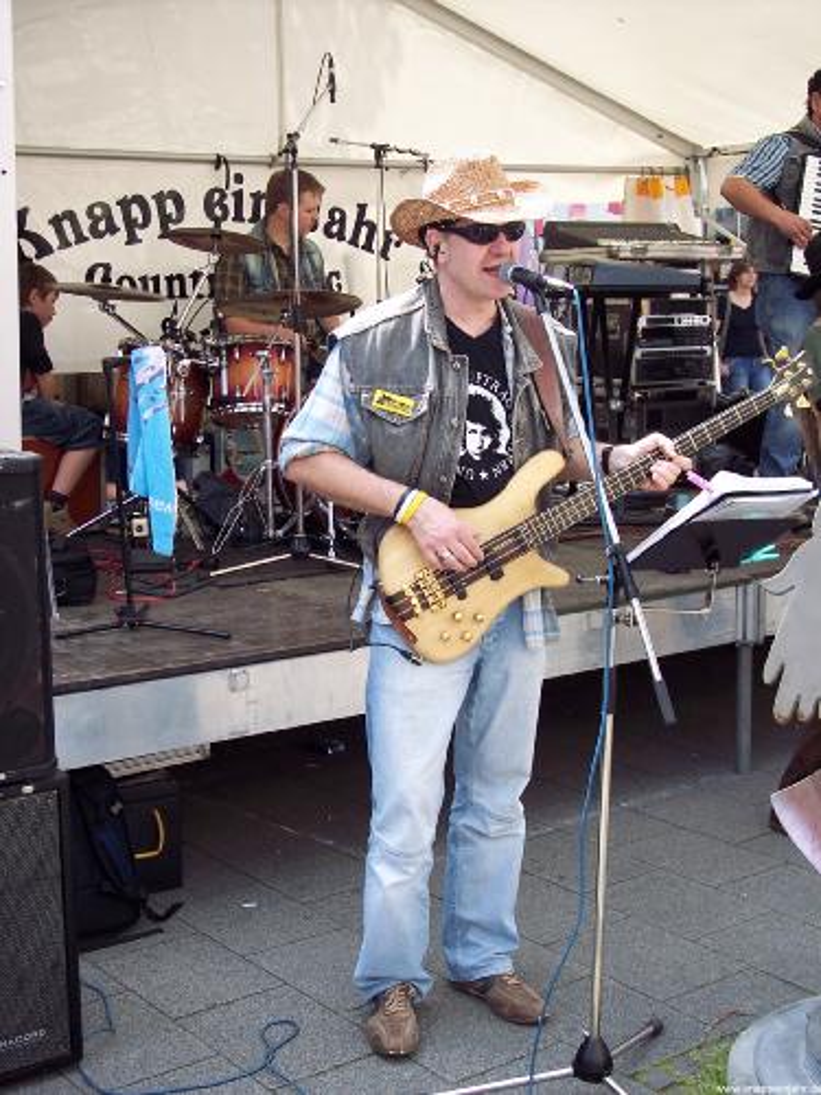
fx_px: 1644
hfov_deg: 28.0
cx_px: 410
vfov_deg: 36.8
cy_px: 548
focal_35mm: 52
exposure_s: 1/180
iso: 100
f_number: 4
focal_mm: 10.7
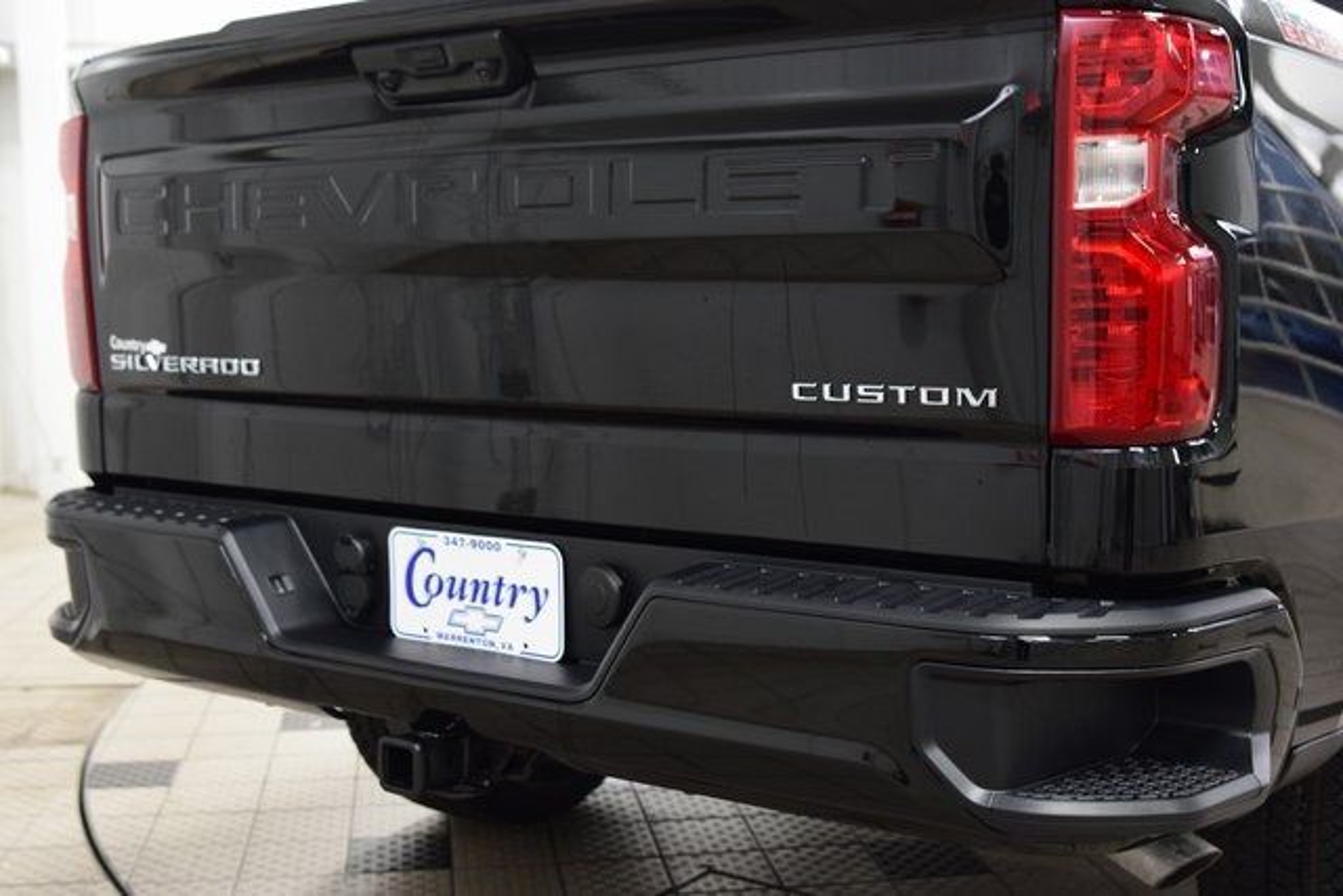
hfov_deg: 42.3
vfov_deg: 29.0
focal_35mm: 46
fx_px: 1735
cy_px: 448
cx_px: 672
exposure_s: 1/60
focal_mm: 31
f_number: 3.2
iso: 1600
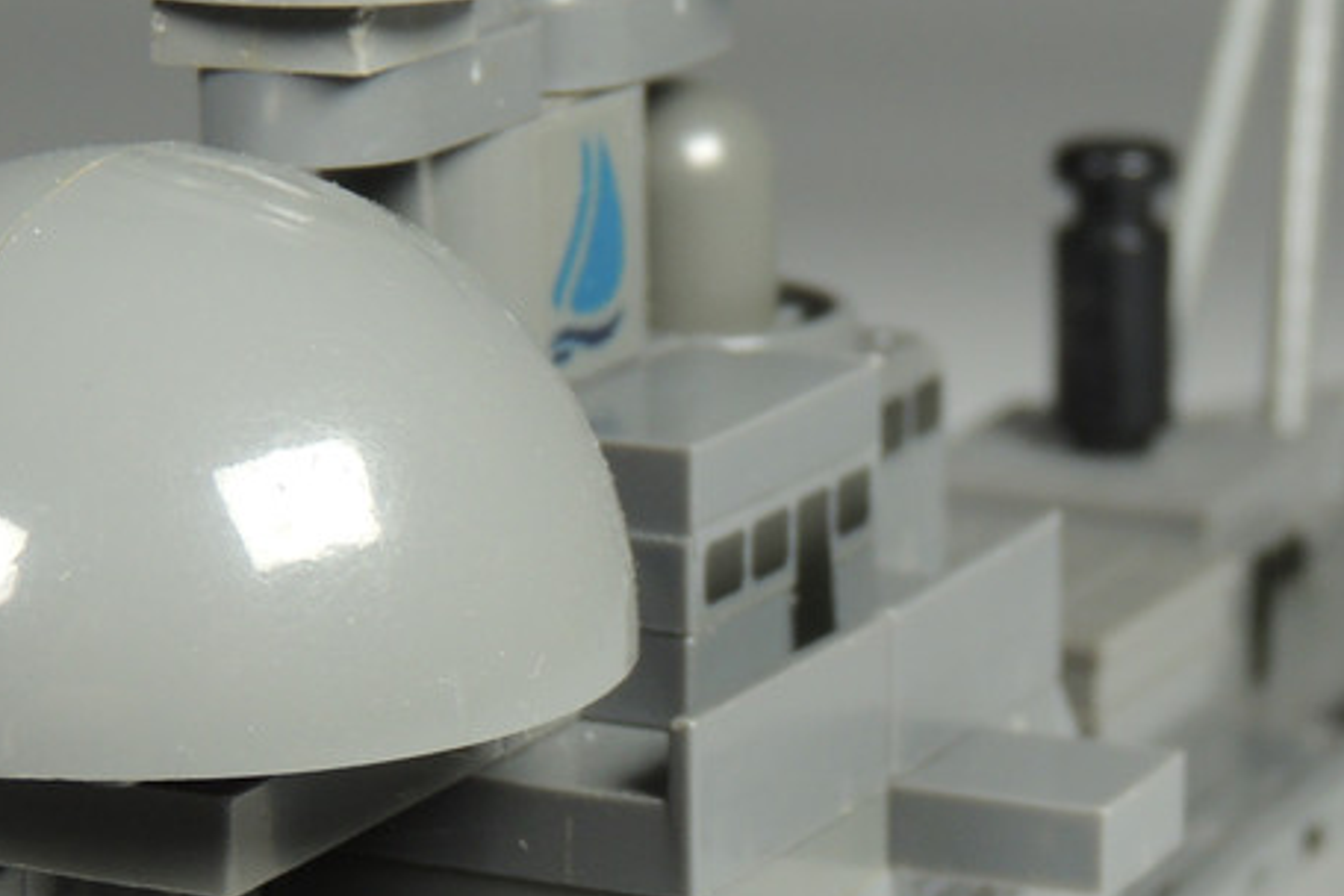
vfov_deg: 9.4
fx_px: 5450
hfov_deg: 14.0
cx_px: 897
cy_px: 604
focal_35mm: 146
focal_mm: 10.7
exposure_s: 1/20
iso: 100
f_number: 4.2
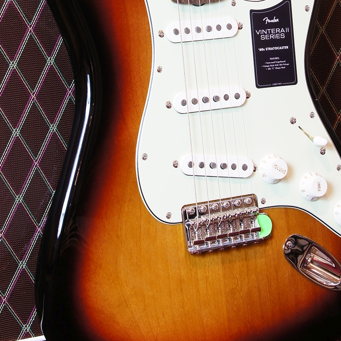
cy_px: -13
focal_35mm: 131
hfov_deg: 13.3
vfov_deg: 13.1
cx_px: 201
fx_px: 1460
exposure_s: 1/2.5
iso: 100
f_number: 7.1
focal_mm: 40
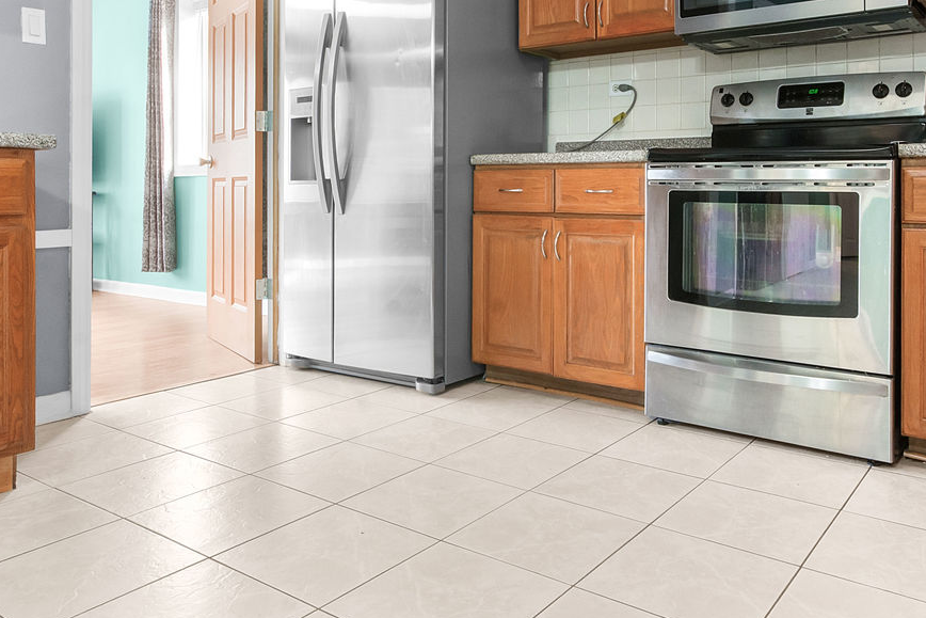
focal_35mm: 28
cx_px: 528
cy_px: 217
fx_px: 720
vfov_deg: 45.8
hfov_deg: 65.2
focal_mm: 10
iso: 800
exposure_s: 1/2.5
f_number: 11
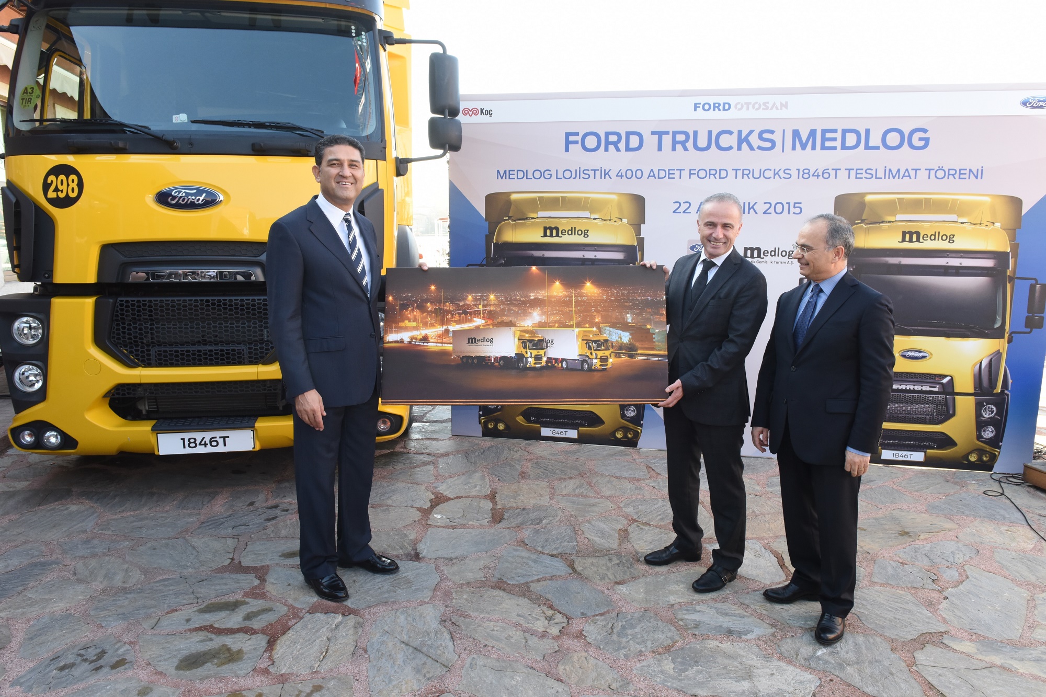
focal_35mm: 24
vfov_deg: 53.1
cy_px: 348
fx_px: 697
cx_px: 523
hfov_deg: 73.7
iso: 1600
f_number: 11
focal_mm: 24
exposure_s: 1/160
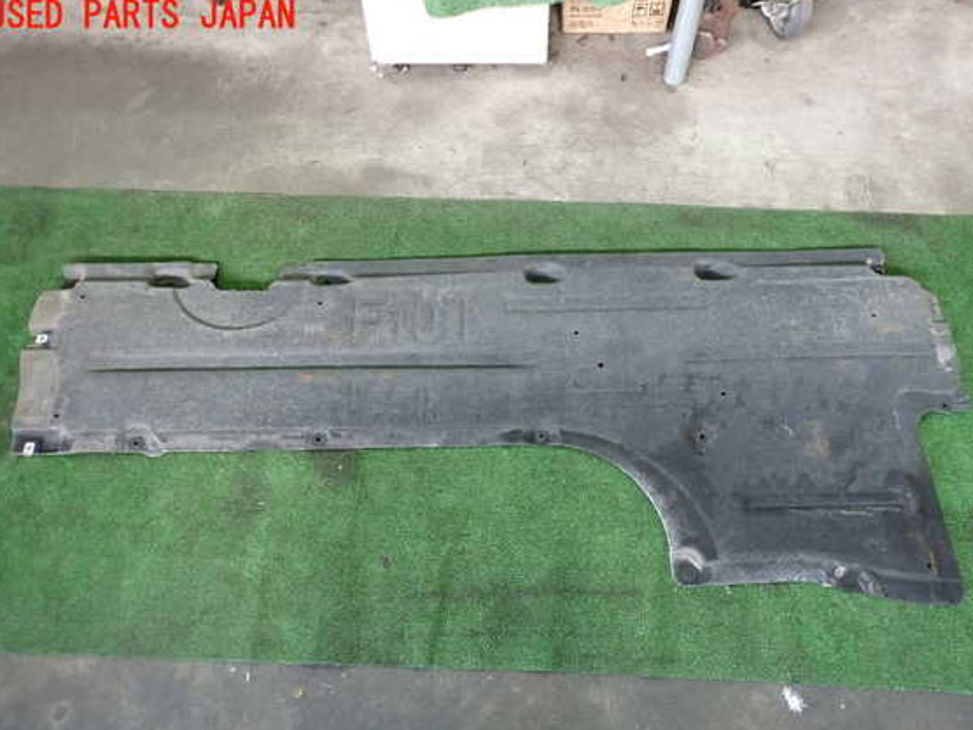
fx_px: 759
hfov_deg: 65.3
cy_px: 389
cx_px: 502
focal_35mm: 27
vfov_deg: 51.3
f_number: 2
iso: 400
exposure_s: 1/30
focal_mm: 4.5
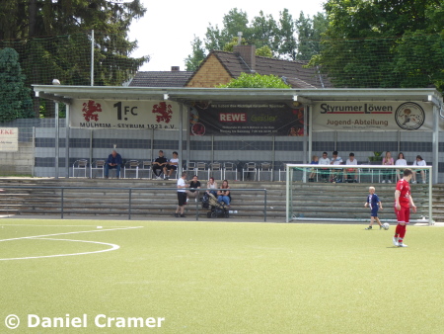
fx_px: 1835
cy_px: 167
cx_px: 222
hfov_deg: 13.8
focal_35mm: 143
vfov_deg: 10.4
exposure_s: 1/125
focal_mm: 25.6
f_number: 5.4
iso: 80
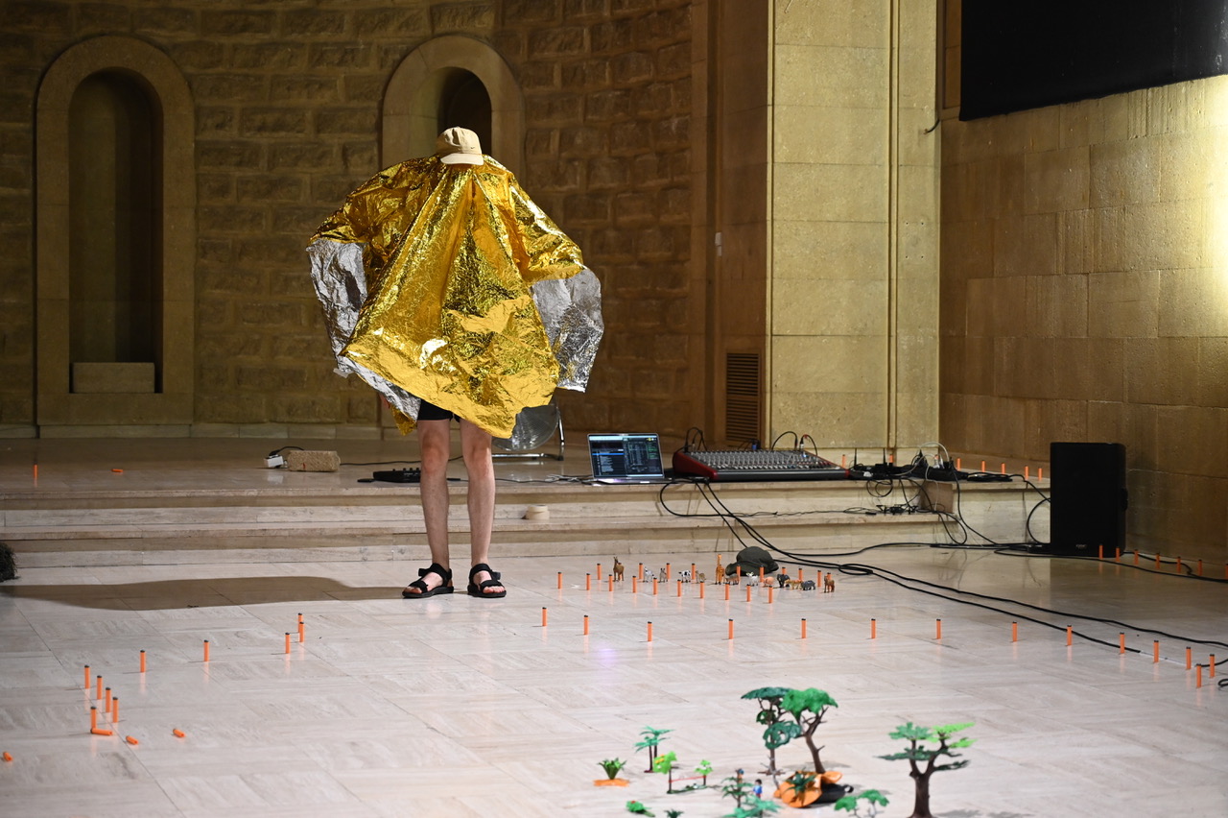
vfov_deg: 19.4
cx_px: 614
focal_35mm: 70
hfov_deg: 28.9
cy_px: 409
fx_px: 2386
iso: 2500
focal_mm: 70
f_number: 4
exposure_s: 1/80
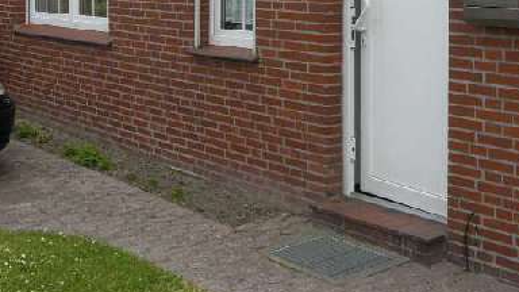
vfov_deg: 17.1
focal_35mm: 69
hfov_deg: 30.1
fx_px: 950
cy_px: -3
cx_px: 388
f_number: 4.4
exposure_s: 1/400
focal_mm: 6.3
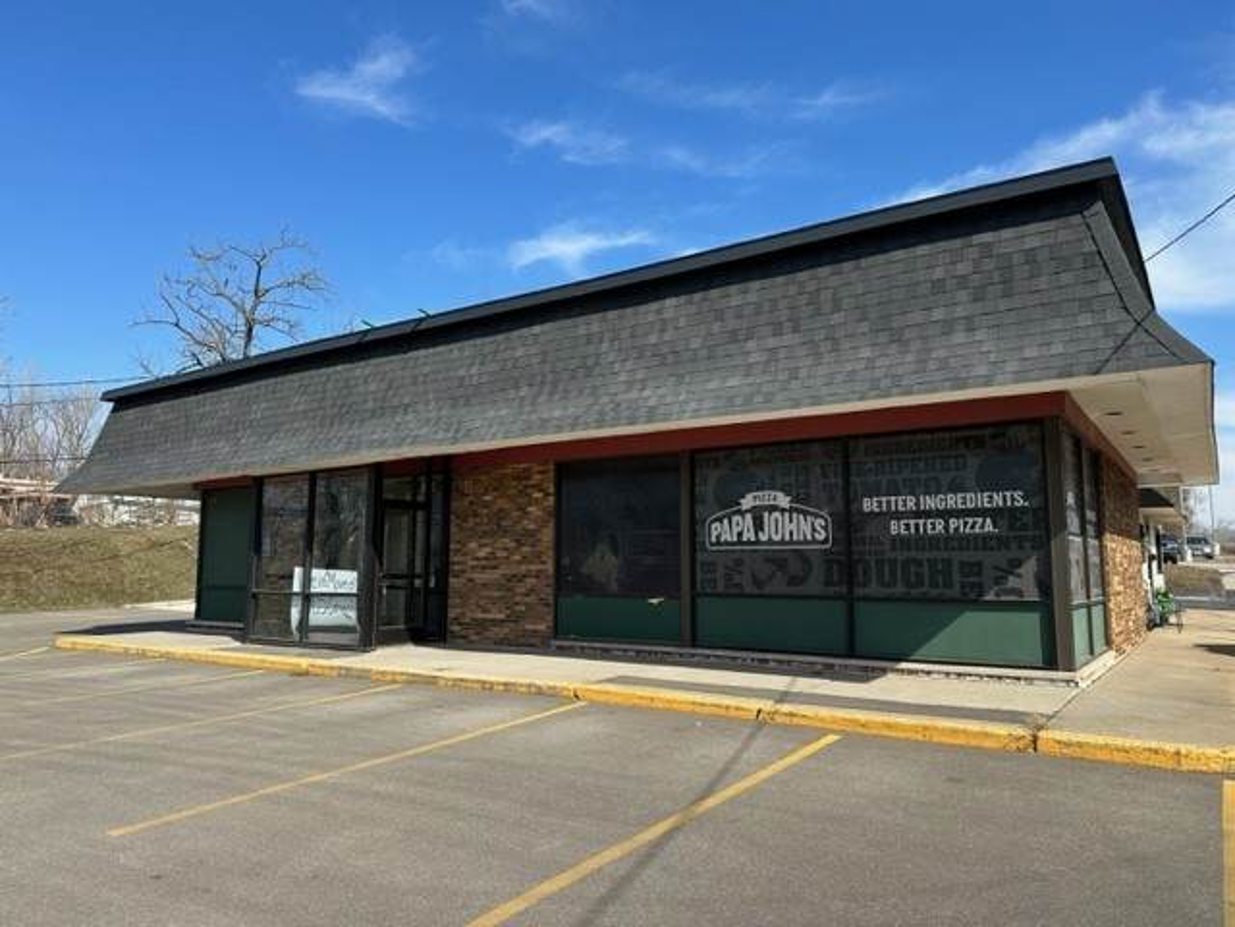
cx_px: 618
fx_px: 856
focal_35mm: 24
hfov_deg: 71.6
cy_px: 464
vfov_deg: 56.8
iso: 80
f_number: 1.78
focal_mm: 6.86
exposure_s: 1/3597
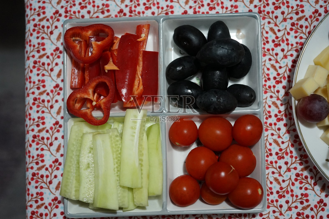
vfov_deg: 27.0
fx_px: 457
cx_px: 164
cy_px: 110
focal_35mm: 50
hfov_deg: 39.6
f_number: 2.8
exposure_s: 1/160
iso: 2500
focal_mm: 50
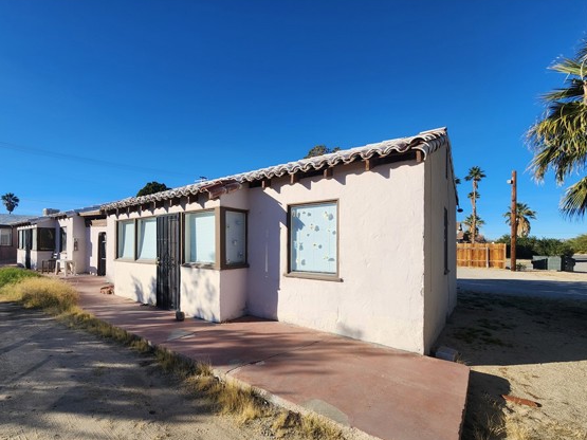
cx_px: 253
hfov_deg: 97.6
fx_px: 254
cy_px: 242
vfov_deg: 81.5
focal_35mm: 15
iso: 50
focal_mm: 2.2
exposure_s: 1/2216
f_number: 2.2
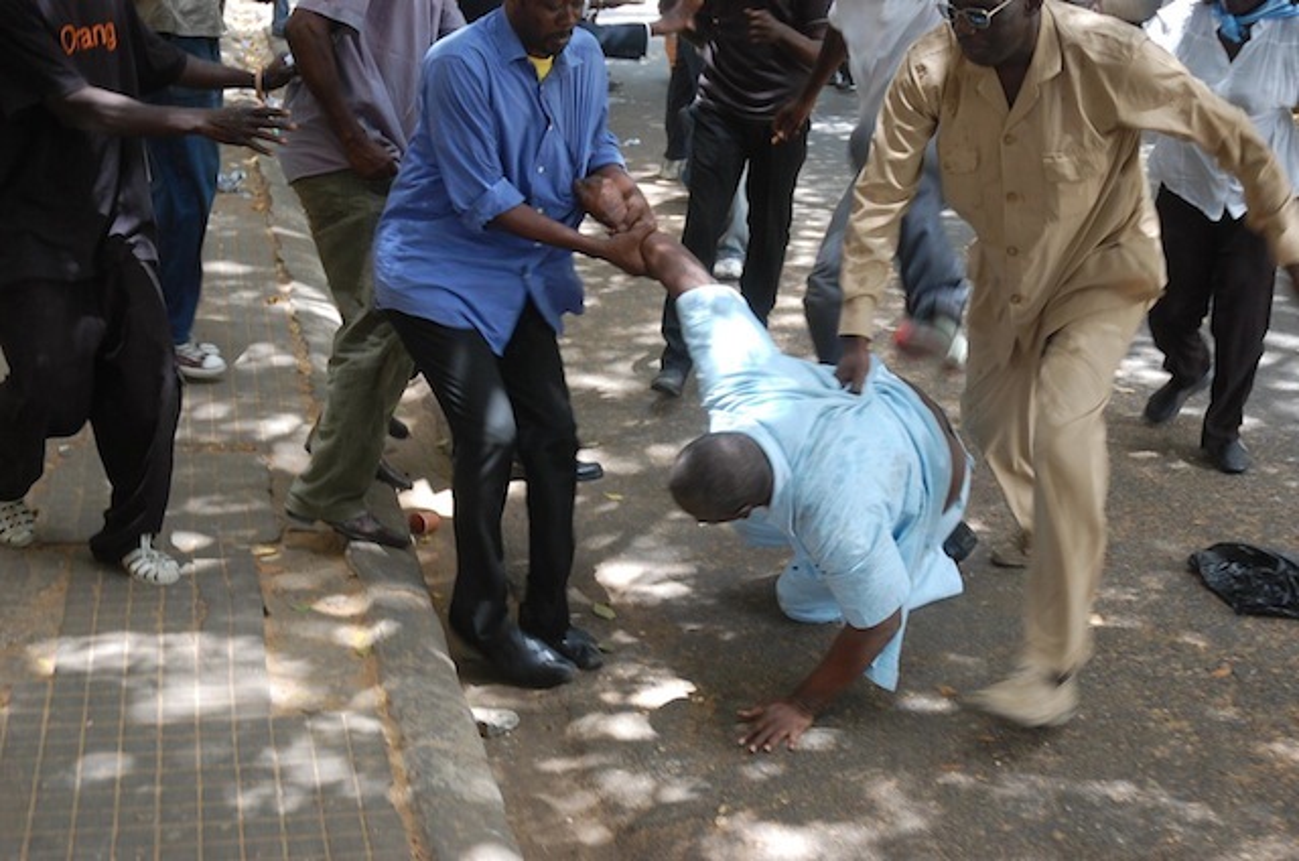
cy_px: 430
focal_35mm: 52
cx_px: 650
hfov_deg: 37.9
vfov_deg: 25.6
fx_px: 1891
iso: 400
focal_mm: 35
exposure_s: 1/80
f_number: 4.5
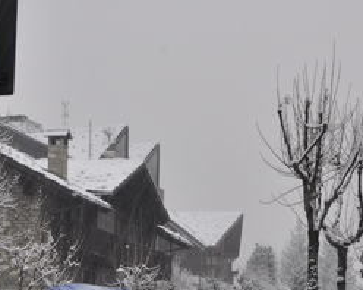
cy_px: 150
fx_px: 1363
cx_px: 151
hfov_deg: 15.2
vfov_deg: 12.1
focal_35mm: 127
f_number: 14
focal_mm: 32
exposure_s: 1/13
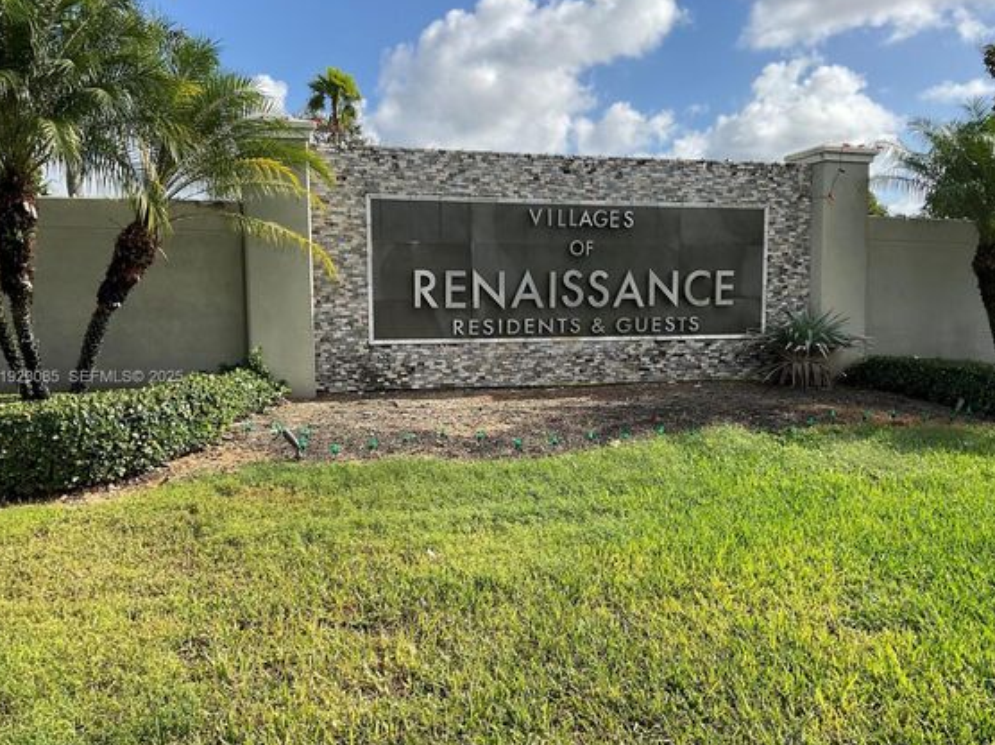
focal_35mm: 31
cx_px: 508
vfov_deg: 45.4
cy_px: 379
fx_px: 890
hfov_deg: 58.4
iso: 16
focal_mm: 3
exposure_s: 1/1490
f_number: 1.8
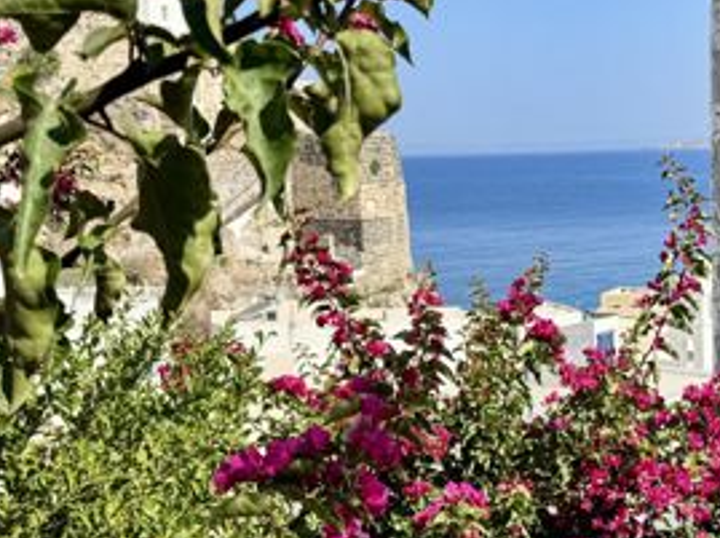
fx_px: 1309
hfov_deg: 30.5
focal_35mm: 63
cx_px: 491
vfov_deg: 23.2
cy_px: 246
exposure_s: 1/3247
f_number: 1.78
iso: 80
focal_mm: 6.76
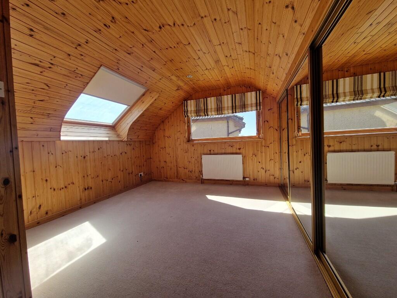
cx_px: 198
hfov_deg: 106.2
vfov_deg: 89.9
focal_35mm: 13
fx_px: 149
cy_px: 149
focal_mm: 2.2
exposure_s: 1/353
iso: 50
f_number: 2.2
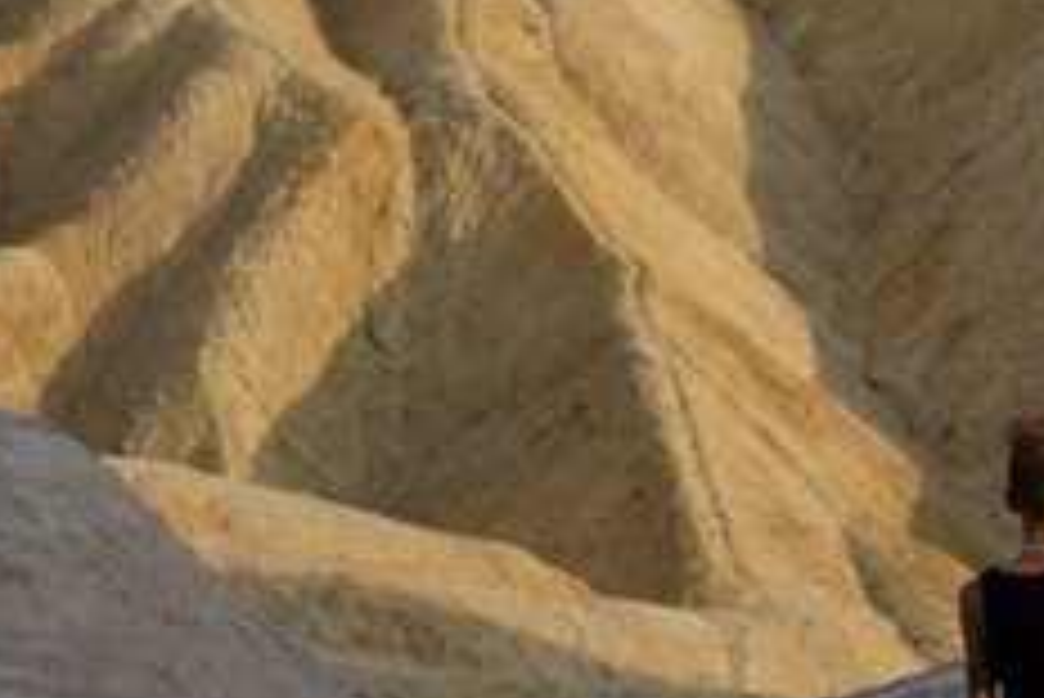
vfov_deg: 6.5
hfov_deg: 9.6
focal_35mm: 212
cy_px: 2
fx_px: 6152
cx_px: 1094
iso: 200
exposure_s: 1/2500
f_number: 2.8
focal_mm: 48
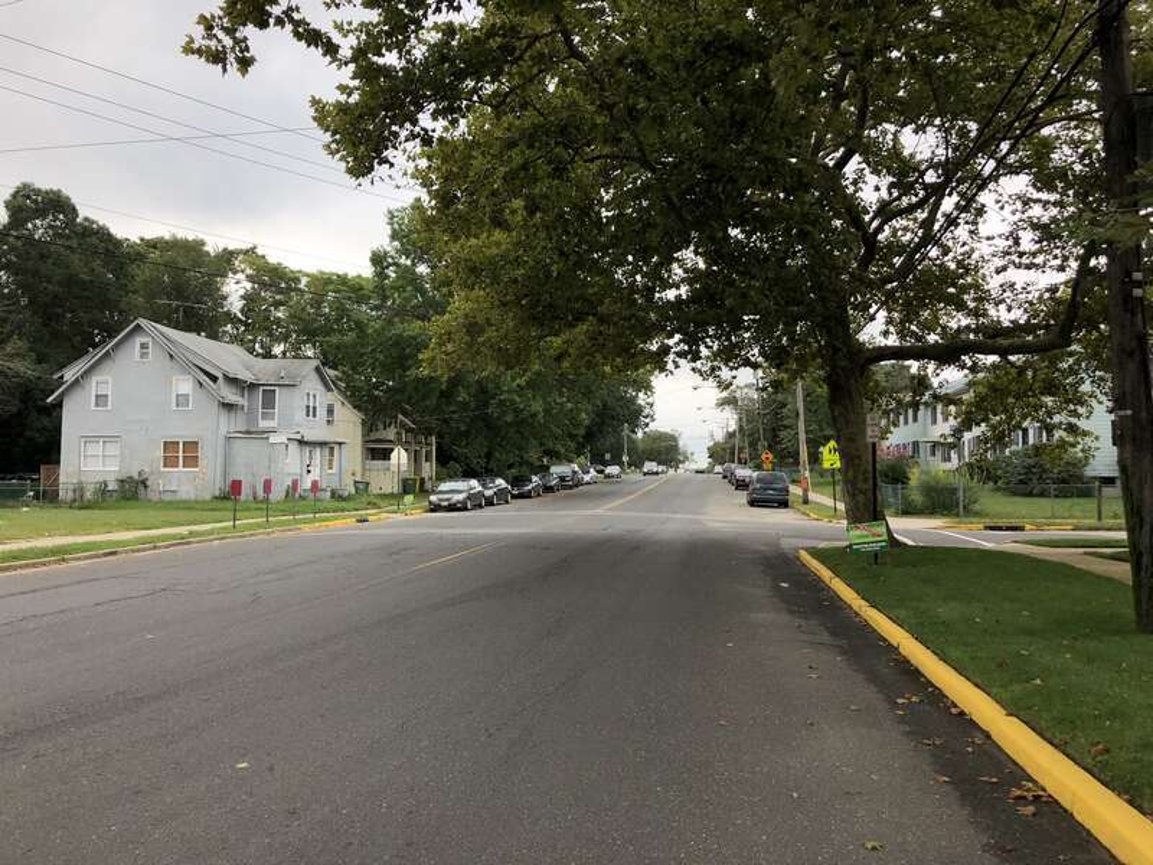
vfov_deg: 49.7
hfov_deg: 63.4
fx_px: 933
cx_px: 576
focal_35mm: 28
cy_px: 432
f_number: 1.8
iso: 20
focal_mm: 4
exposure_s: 1/578
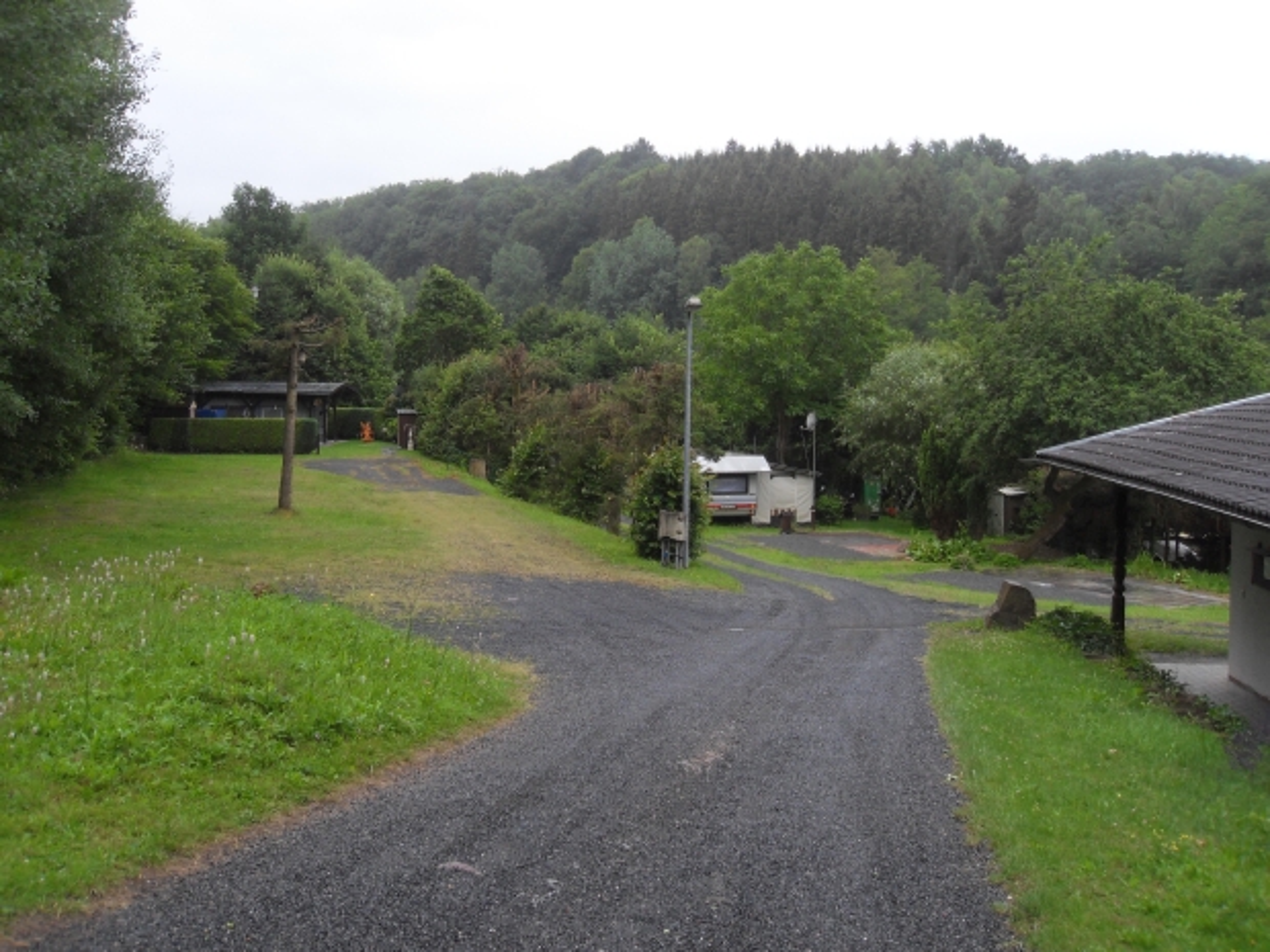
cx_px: 635
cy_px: 476
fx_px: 1284
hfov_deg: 52.6
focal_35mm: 35
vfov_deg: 40.7
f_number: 3.5
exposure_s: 1/180
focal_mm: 6.3
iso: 80
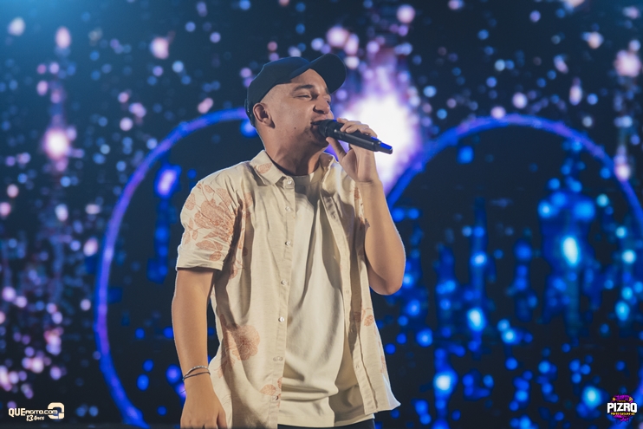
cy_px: 214
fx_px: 3751
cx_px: 322
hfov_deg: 9.8
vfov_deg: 6.5
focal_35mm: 210
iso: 1600
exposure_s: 1/1250
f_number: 3.2
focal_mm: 140
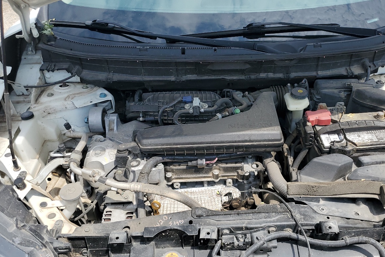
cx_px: 228
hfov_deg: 51.6
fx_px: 396
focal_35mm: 37
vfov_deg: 36.0
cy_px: 127
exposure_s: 1/2500
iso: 50
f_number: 1.5
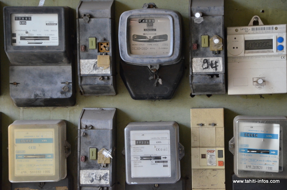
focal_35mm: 158
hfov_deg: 13.1
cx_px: 144
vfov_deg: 8.7
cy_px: 95
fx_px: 1253
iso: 3200
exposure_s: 1/250
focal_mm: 105
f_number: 9
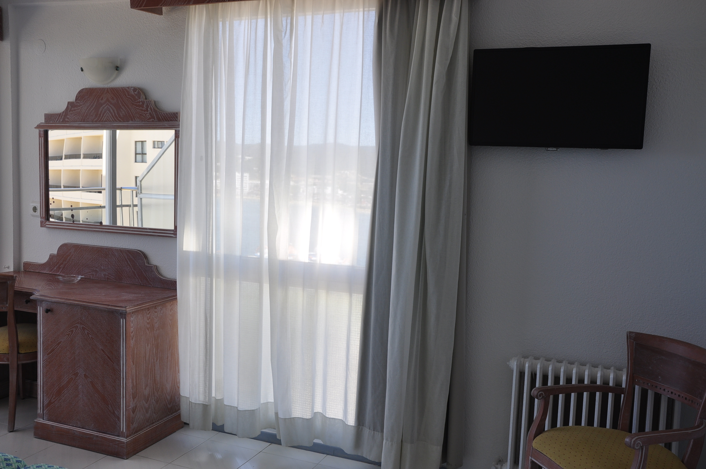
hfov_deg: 57.3
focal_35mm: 33
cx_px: 353
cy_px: 234
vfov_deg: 39.9
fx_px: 646
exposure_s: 1/100
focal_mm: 22
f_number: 9
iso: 200
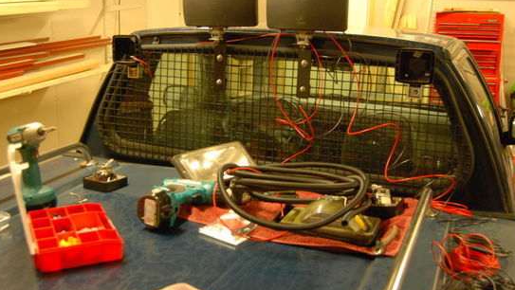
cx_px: 250
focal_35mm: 43
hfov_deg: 47.7
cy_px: 122
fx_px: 582
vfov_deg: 28.0
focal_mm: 23
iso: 800
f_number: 4.5
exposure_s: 1/15
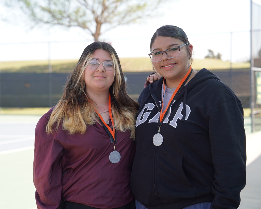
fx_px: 618
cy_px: 104
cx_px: 124
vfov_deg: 19.2
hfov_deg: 23.8
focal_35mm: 80
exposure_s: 1/200
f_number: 4
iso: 100
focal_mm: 70
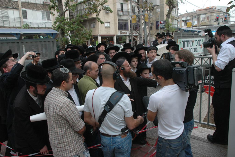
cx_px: 118
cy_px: 78
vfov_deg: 39.9
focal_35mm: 33
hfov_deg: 57.3
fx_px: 215
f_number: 9
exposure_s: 1/320
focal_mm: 22
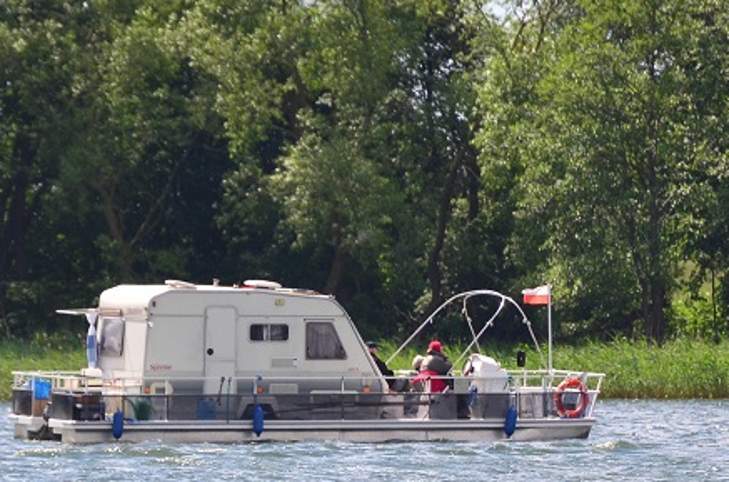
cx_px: 309
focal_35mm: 1029
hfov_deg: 2.0
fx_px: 20784
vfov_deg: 1.3
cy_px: 503
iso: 640
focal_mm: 300
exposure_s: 1/2000
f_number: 5.6
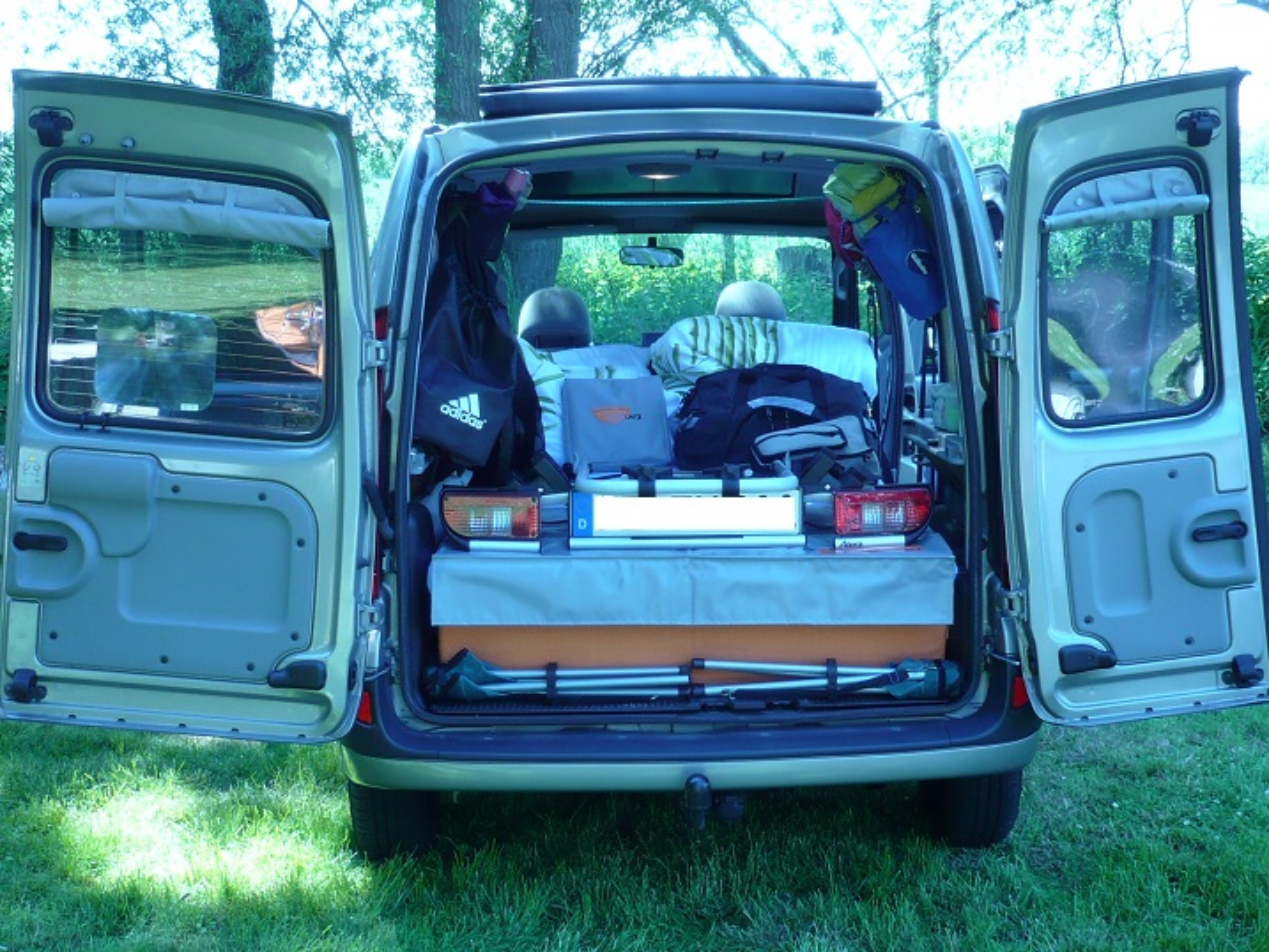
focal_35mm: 49
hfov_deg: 38.9
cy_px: 476
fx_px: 1797
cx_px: 634
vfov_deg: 29.7
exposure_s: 1/80
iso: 100
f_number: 2.9
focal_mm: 6
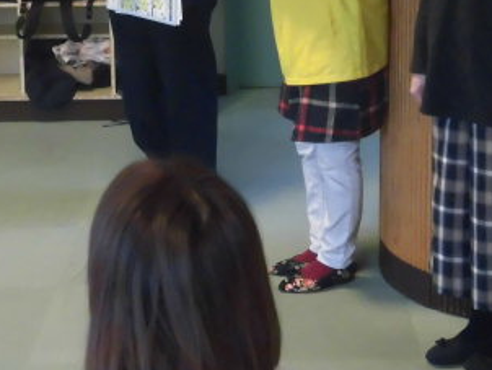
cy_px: -5
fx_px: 1294
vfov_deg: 15.9
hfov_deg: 21.5
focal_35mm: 91
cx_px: 253
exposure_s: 1/50
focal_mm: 7.72
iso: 640
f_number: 3.8
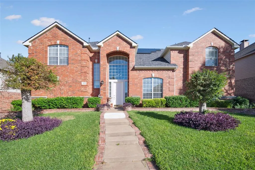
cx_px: 128
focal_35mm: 16
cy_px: 85
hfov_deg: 96.8
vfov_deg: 73.7
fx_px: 113
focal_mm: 16
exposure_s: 1/200
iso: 250
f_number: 8
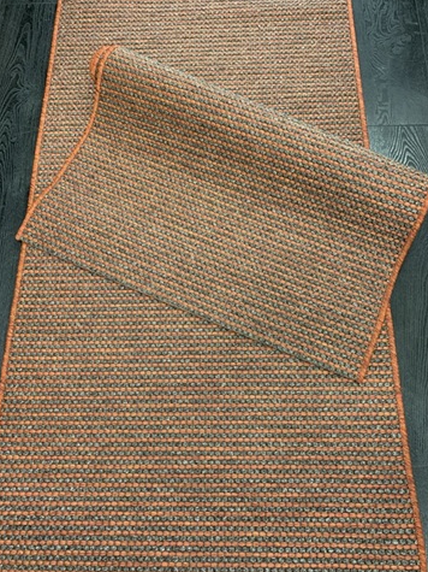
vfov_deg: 65.3
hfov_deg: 51.3
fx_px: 445
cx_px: 212
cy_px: 288
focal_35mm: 27
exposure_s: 1/49
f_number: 1.8
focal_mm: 4.25
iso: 125
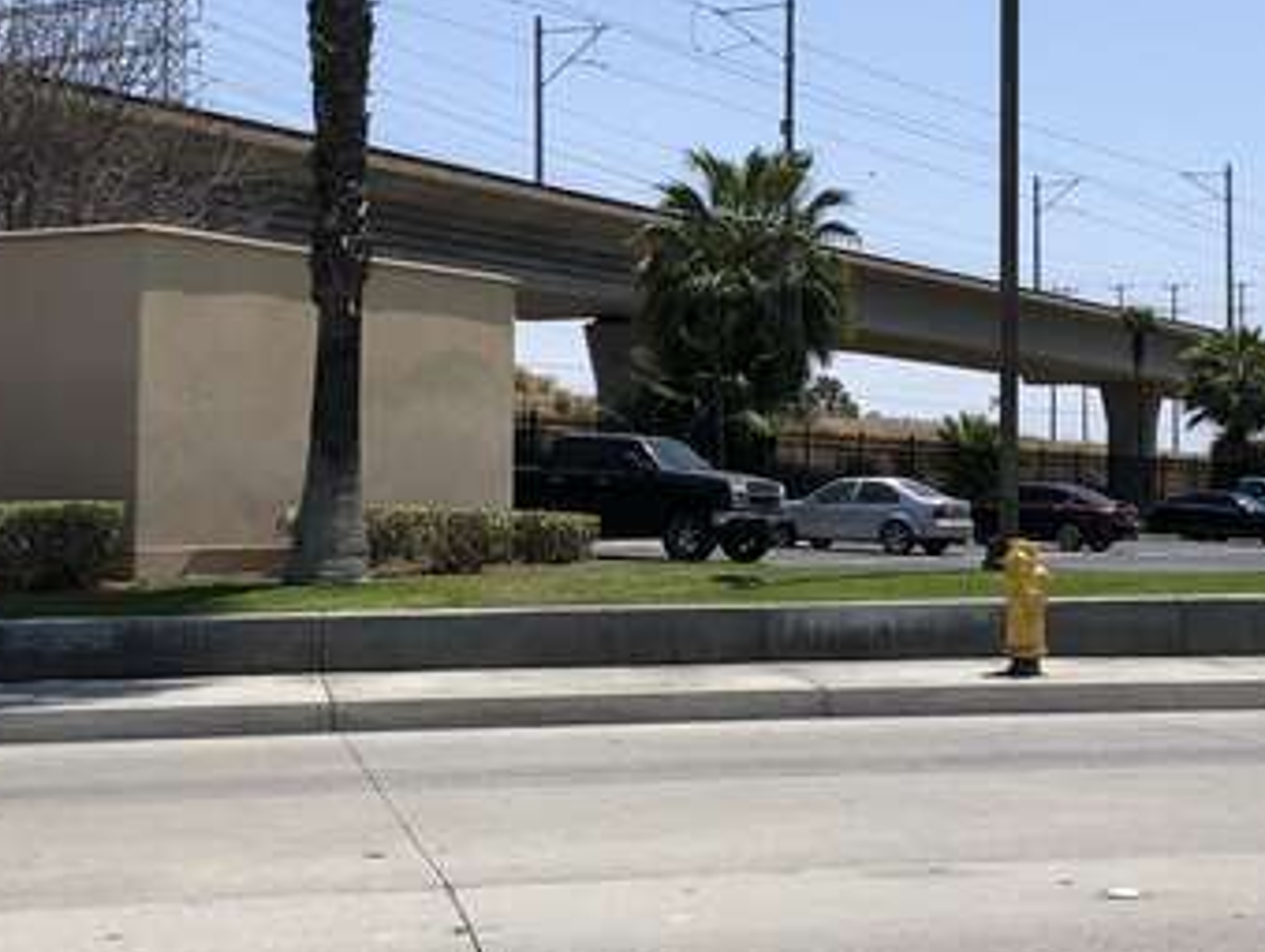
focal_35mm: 66
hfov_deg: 29.3
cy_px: 426
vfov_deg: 22.3
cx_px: 780
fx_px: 2414
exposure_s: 1/2857
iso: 20
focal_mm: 4
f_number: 1.8
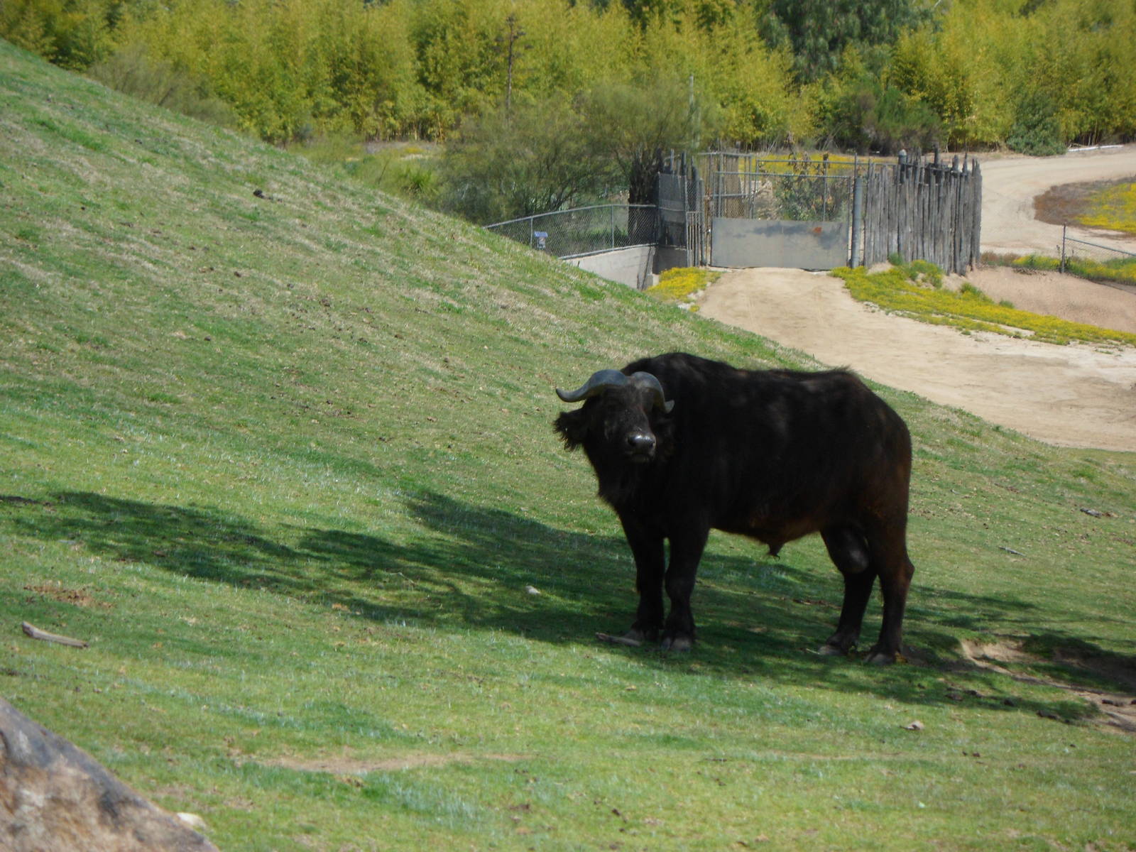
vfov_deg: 5.5
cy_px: 426
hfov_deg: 7.3
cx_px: 568
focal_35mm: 270
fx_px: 8861
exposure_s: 1/500
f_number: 5.9
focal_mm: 46.8
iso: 80
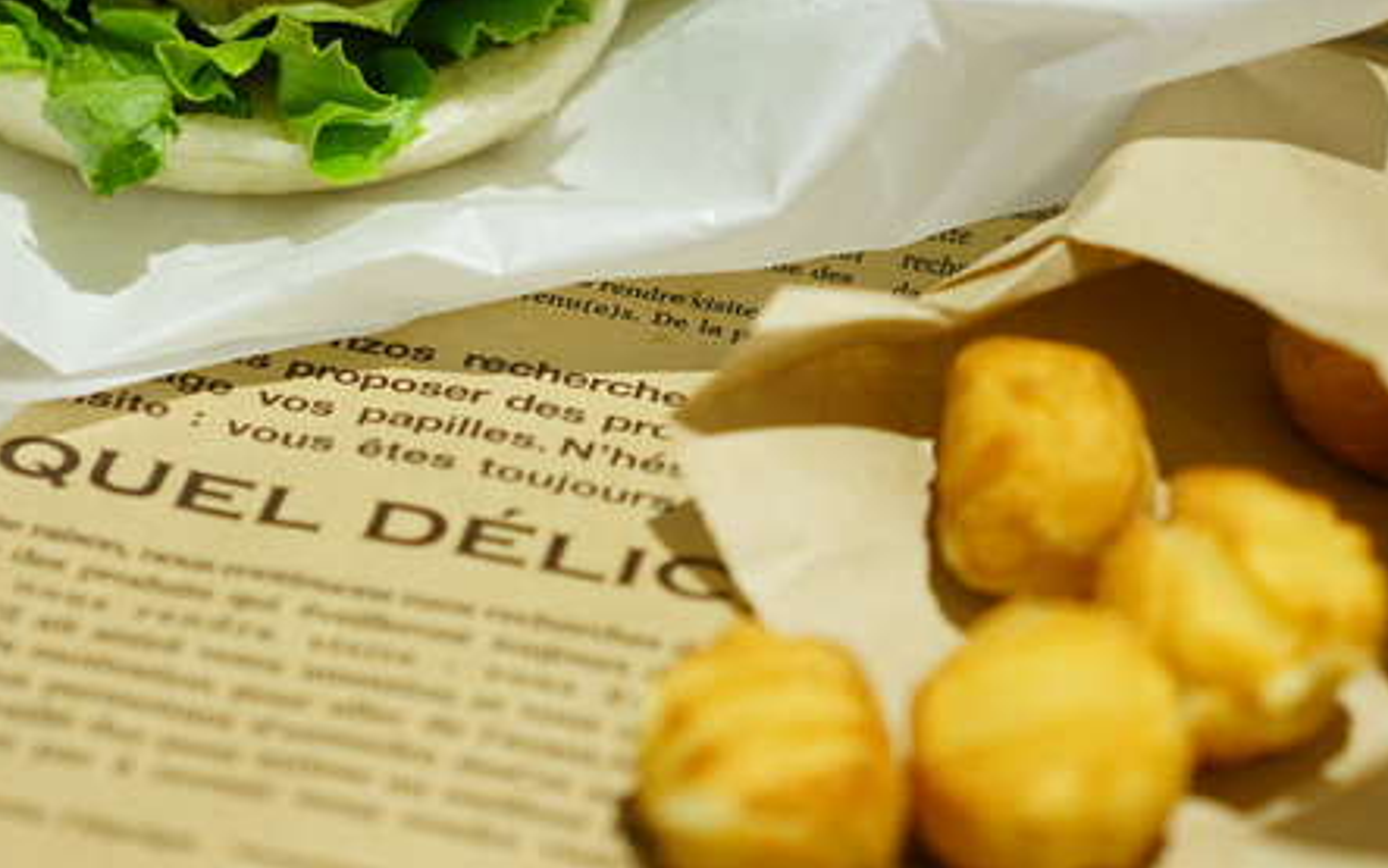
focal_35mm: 120
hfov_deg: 17.4
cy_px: -69
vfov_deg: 10.8
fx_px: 4540
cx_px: 595
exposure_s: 1/80
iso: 100
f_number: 2.8
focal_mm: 55
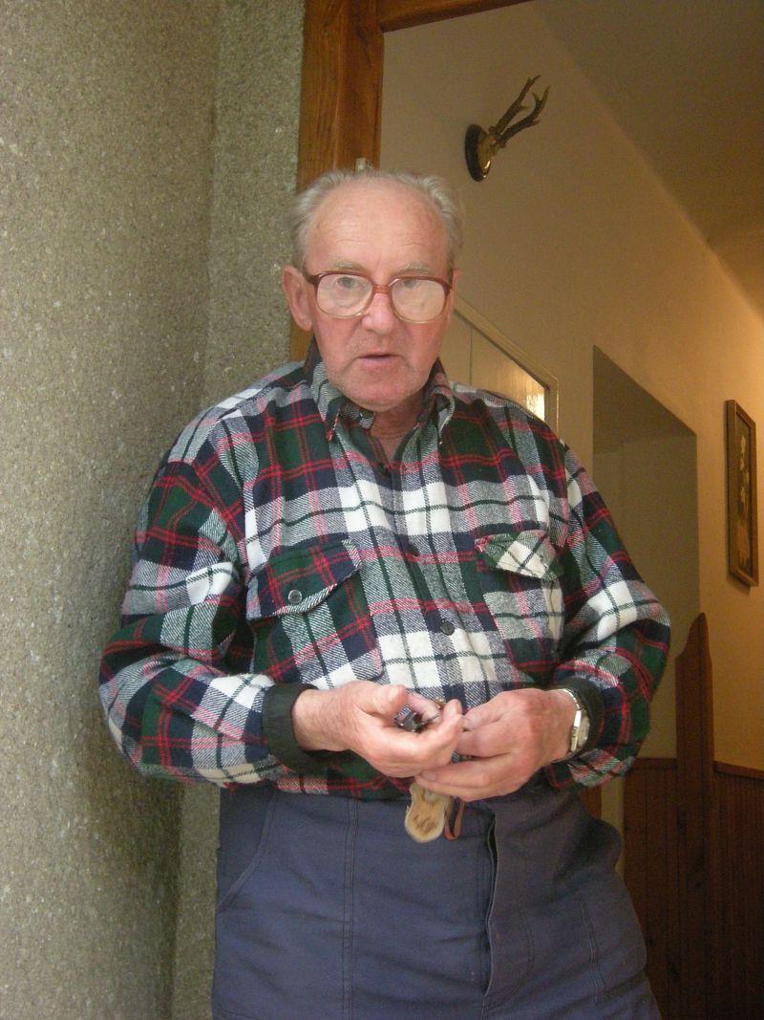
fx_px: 1531
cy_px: 510
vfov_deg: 36.8
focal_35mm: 52
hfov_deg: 28.0
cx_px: 382
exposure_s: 1/21.6
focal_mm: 8.8
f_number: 3.8
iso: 400
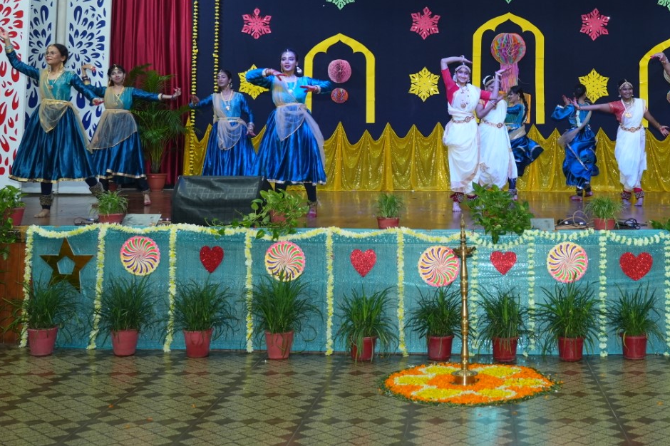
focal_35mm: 50
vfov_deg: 26.4
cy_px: 85
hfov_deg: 38.6
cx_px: 502
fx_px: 930
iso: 1600
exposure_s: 1/200
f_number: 4
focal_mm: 29
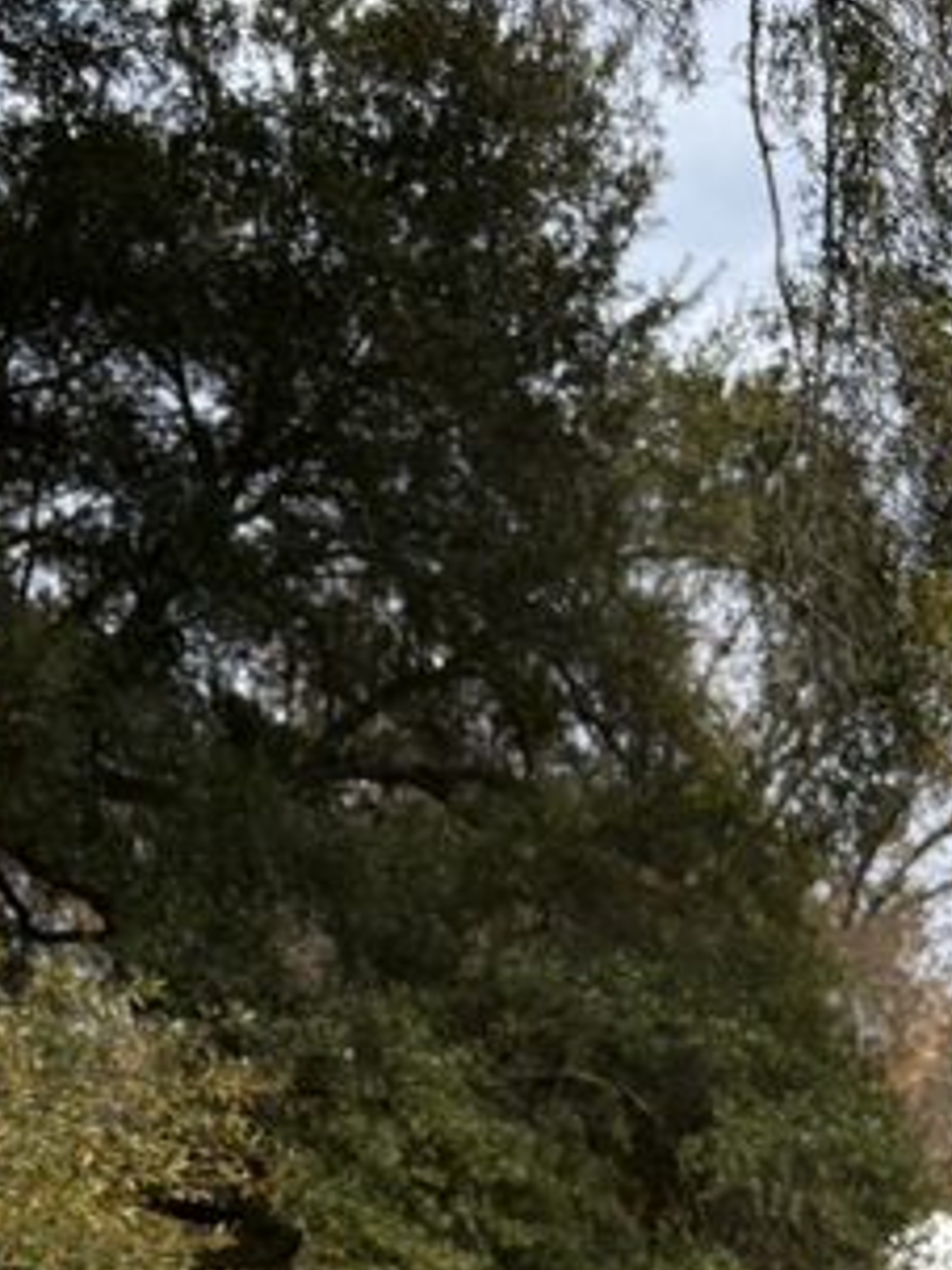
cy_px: 2054
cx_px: 344
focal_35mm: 88
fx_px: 3229
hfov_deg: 16.7
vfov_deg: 18.8
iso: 50
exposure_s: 1/1420
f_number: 1.6
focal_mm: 5.96
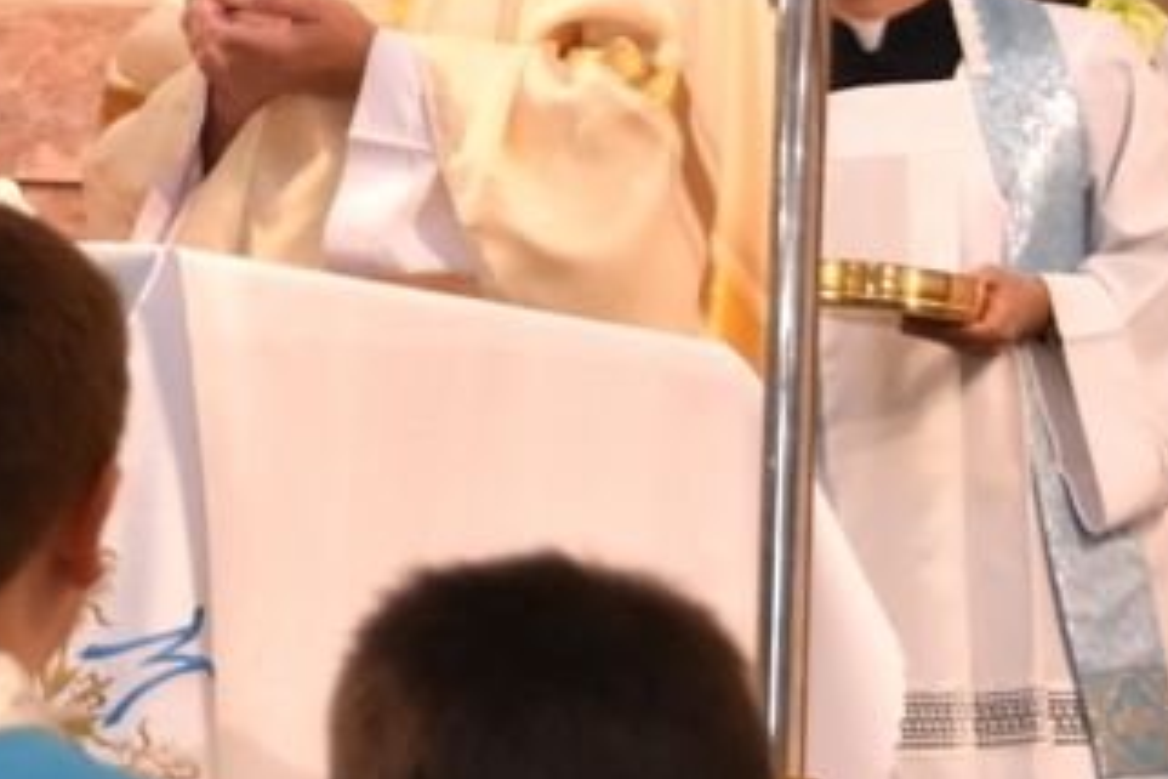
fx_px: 10020
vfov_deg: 4.4
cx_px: -553
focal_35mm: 309
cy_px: -226
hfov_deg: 6.6
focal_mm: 55
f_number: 4.8
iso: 1600
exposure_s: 1/100
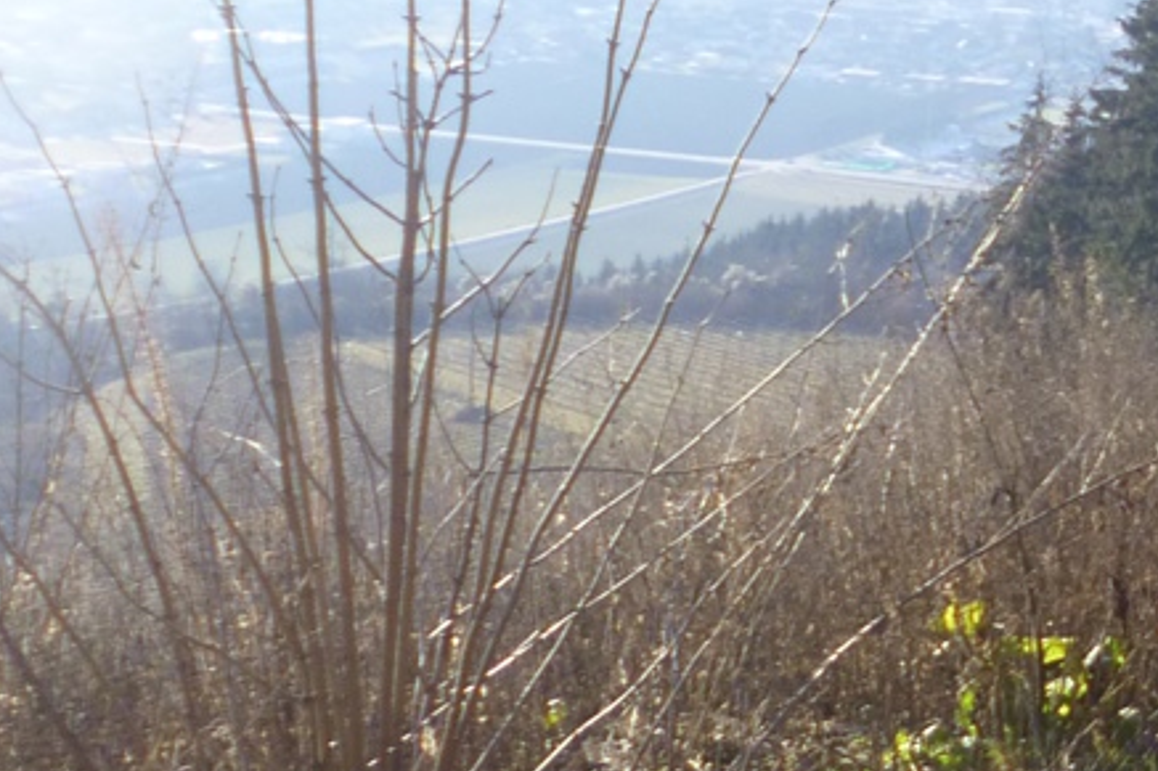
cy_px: 229
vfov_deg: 17.2
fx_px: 2540
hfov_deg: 23.0
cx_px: 1476
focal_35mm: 79
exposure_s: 1/500
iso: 100
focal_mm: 4.3
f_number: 2.5
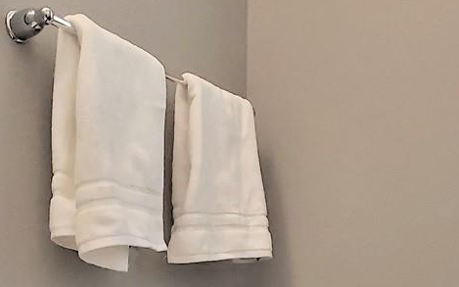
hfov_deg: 41.9
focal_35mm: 47
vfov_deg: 25.2
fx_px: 588
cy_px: 326
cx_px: 144
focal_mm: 1.8
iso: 320
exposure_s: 1/59
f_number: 2.2
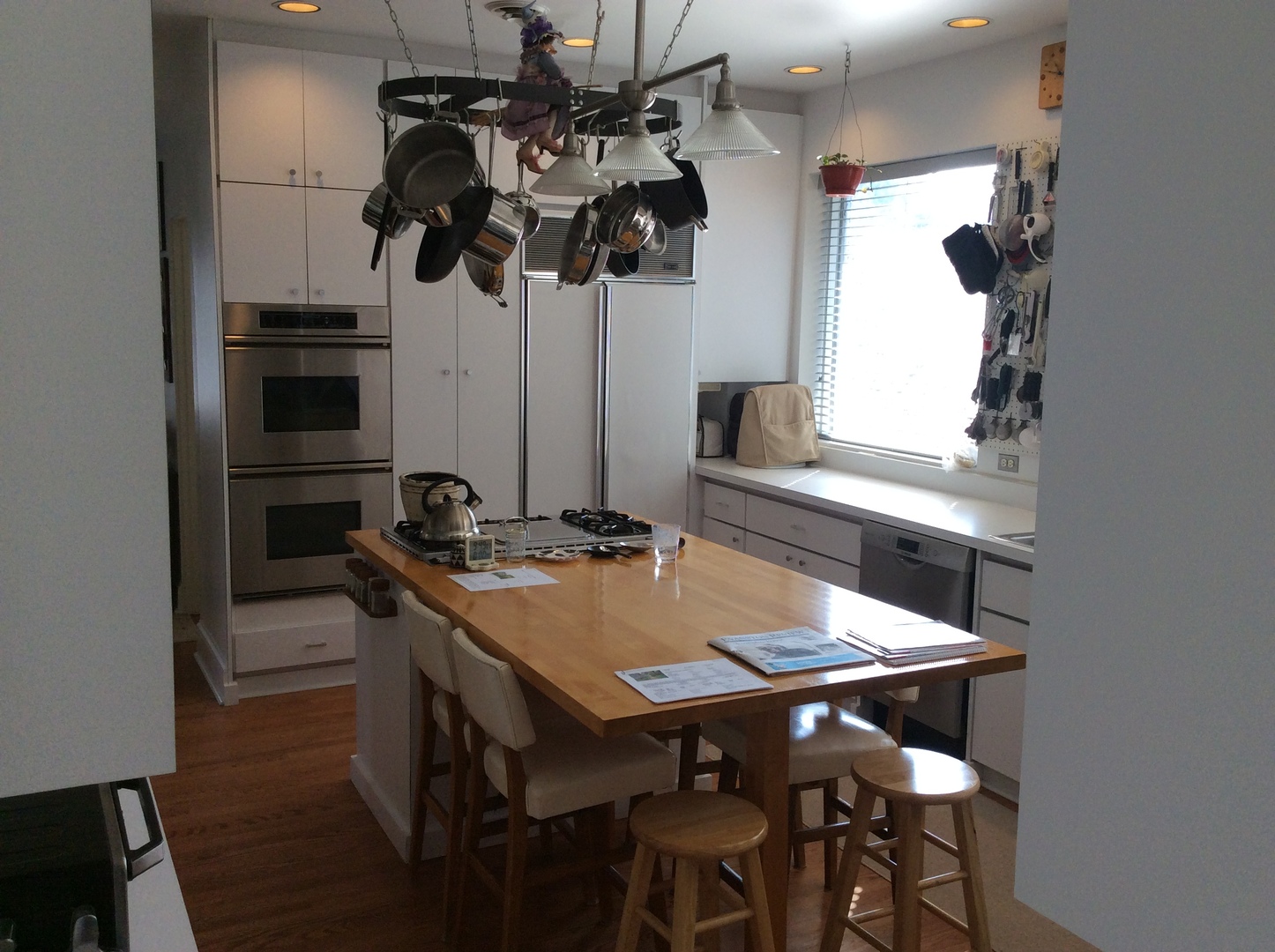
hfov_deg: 56.9
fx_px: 1177
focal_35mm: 32
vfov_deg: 44.1
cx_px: 638
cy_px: 476
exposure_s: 1/120
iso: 50
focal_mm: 3.3
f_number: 2.4
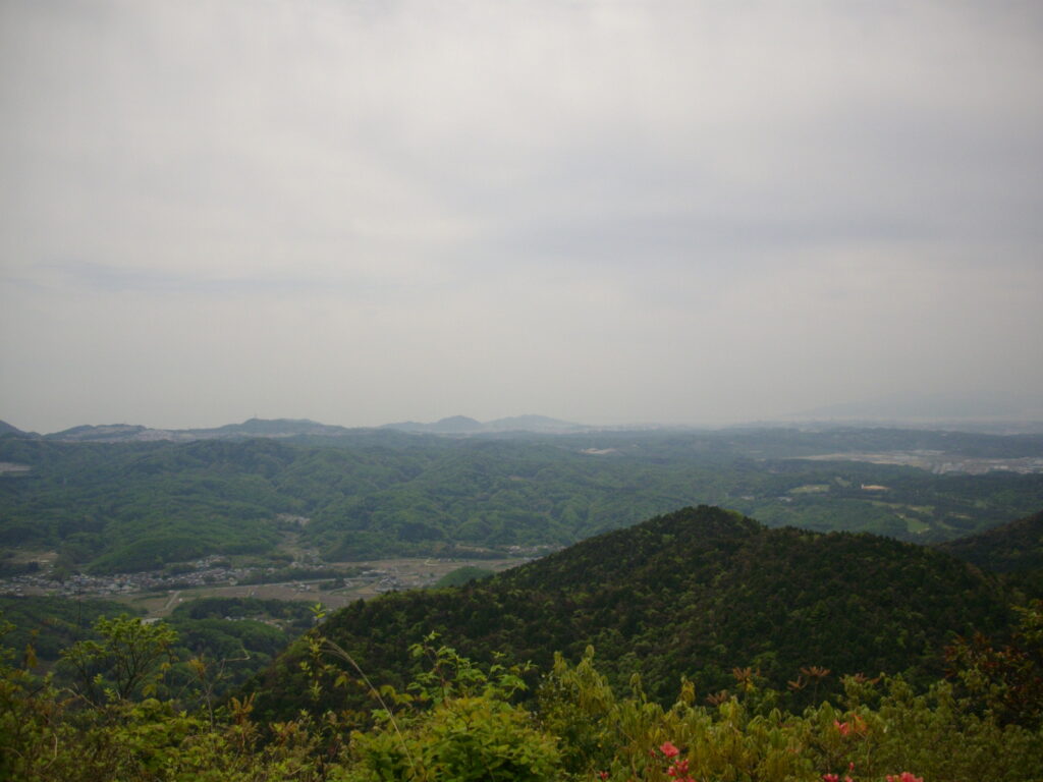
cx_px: 522
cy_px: 391
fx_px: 1115
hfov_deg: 50.1
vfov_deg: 38.7
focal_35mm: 37
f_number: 5.6
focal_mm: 6.2
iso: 100
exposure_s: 1/800
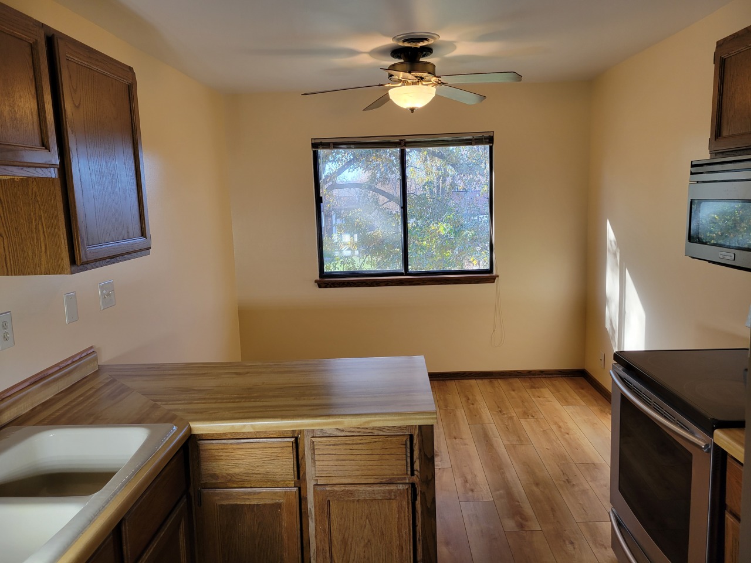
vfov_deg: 53.1
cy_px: 282
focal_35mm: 26
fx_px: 564
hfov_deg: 67.3
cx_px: 376
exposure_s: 1/120
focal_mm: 5.4
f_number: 1.8
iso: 64
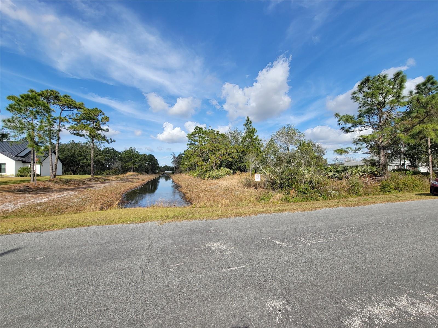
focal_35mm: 13
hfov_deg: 106.2
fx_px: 164
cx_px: 219
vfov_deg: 89.9
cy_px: 164
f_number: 2.2
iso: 50
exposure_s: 1/1476
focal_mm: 2.2
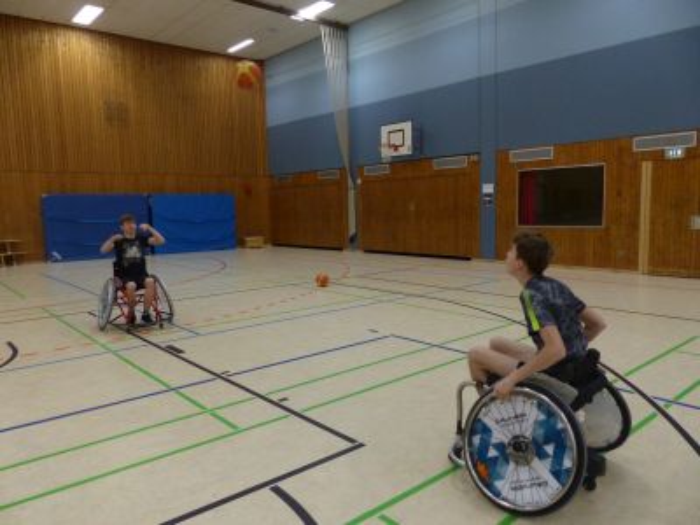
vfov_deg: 54.9
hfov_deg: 69.4
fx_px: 506
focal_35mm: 25
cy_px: 262
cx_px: 350
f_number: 2.8
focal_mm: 4.5
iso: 400
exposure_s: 1/100
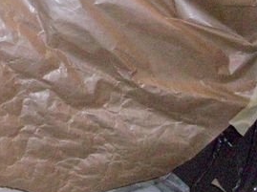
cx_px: -2
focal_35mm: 81
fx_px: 601
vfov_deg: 17.8
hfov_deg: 23.1
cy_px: 4
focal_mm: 5.7
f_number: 2.8
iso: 800
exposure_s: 1/128
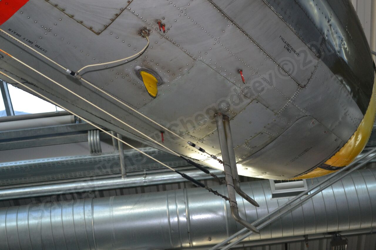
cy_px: 125
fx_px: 721
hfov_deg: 29.2
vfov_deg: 19.7
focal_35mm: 69
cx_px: 188
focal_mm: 46
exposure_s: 1/60
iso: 1100
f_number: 5.3
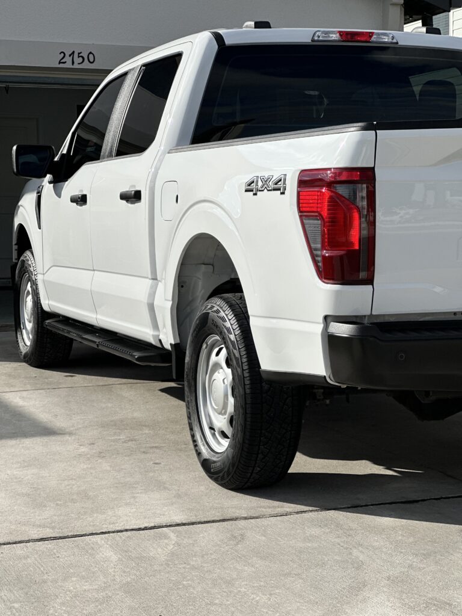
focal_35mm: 77
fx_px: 1370
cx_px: 231
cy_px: 308
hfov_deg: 19.1
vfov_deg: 25.3
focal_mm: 9
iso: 32
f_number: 2.8
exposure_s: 1/1488
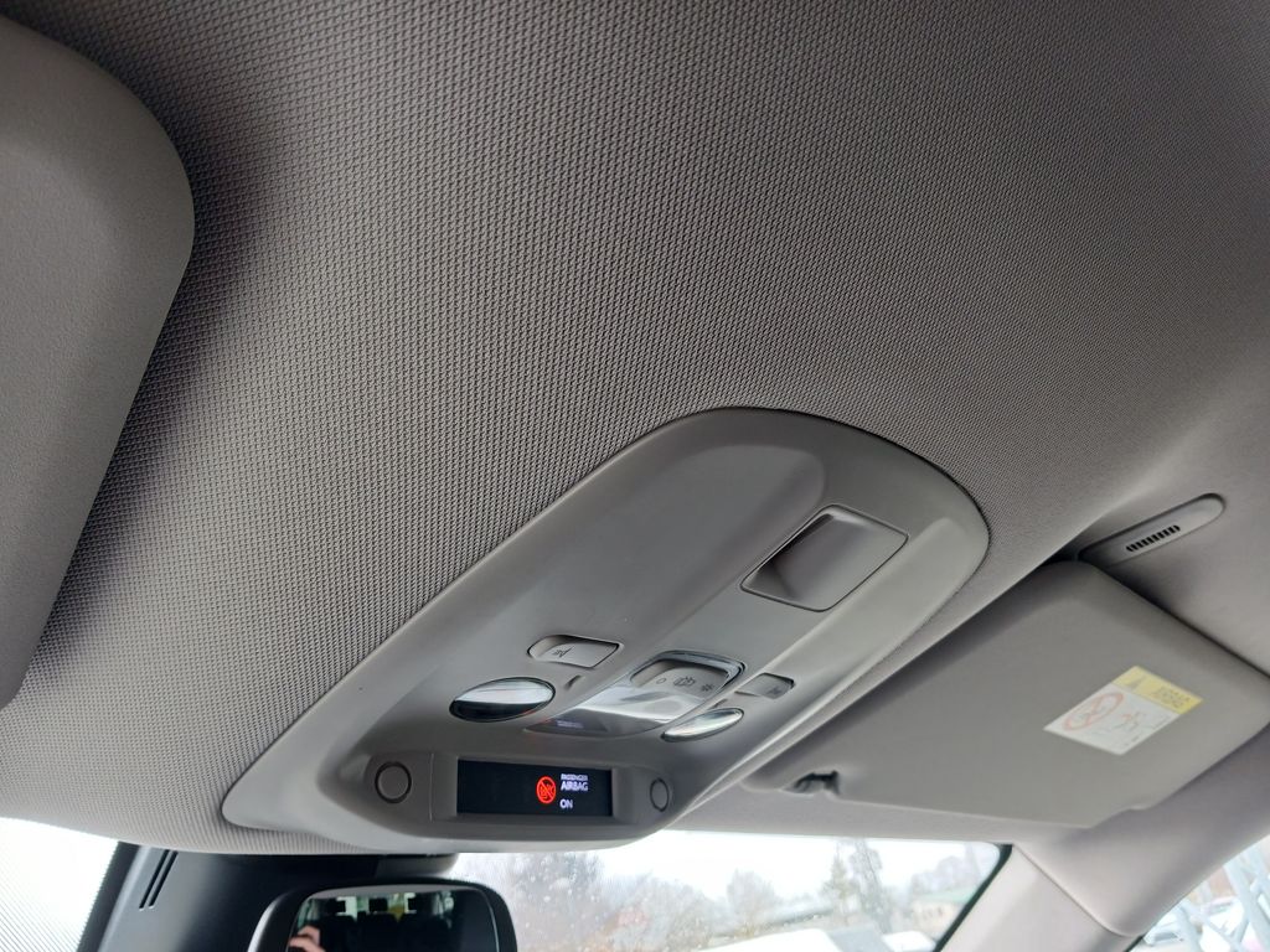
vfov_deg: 51.4
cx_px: 635
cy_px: 476
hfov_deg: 65.3
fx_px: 991
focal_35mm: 27
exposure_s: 1/50
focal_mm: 4
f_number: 1.8
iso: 64
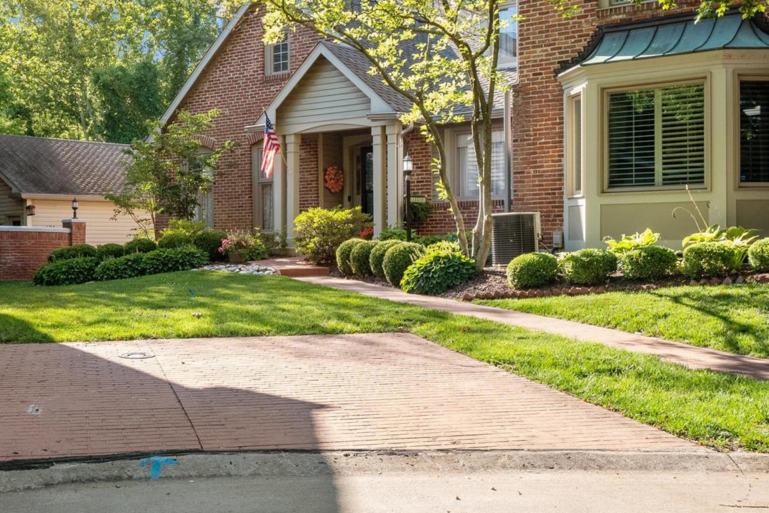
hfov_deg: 39.5
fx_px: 1068
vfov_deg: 27.0
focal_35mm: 50
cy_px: 244
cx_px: 326
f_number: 8
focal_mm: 18
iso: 400
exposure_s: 1/200
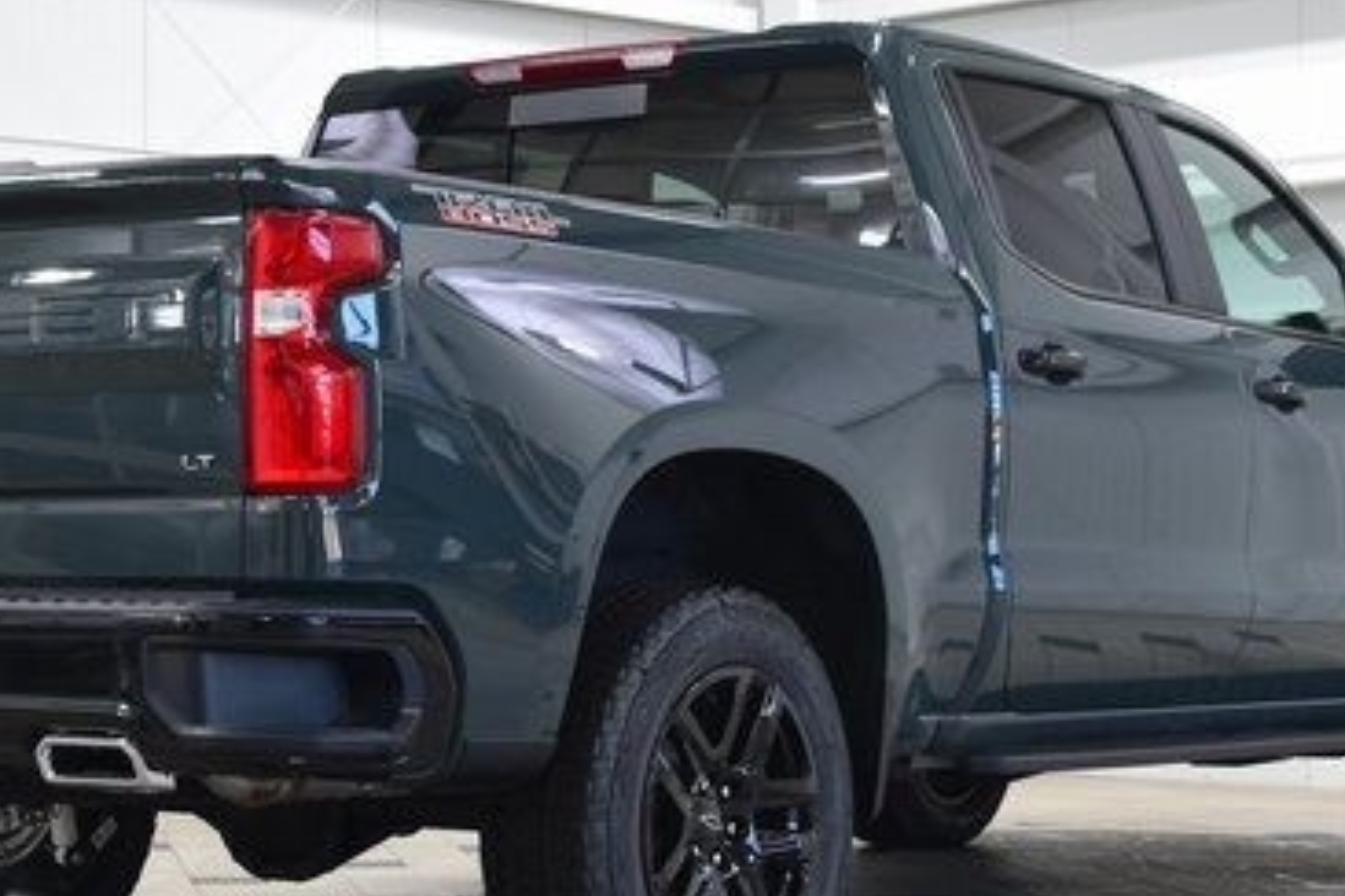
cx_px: 559
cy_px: 534
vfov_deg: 14.9
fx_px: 3432
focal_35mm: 92
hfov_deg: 22.1
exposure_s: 1/15
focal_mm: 35
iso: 640
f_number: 6.3
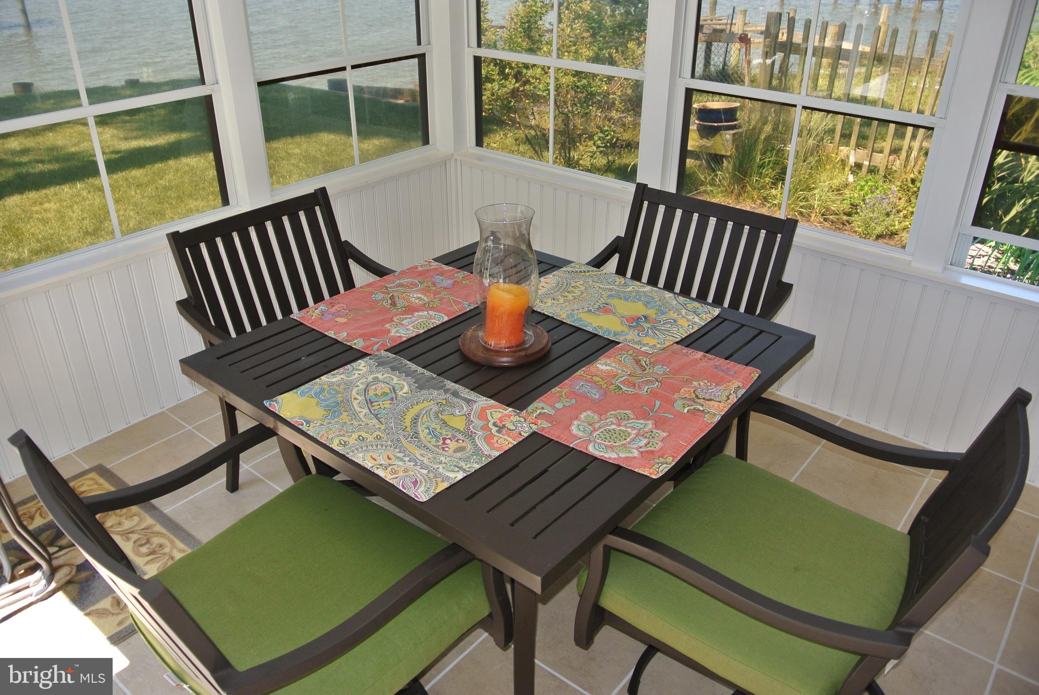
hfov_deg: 67.3
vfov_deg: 48.0
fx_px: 780
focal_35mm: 27
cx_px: 520
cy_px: 348
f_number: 3.5
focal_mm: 10
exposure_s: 1/60
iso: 100
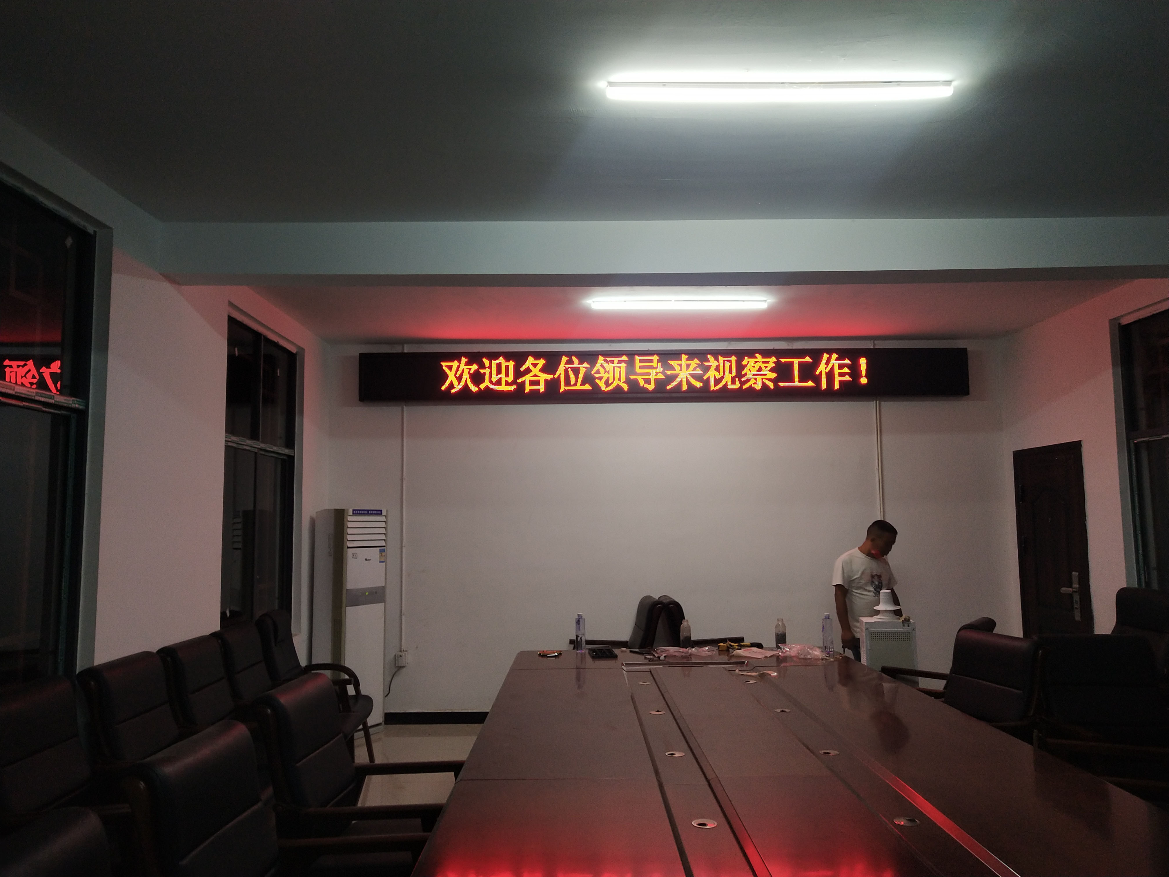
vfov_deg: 46.8
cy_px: 438
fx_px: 1013
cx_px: 584
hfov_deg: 60.0
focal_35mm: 30
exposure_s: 1/50
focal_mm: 3.95
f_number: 1.8
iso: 187
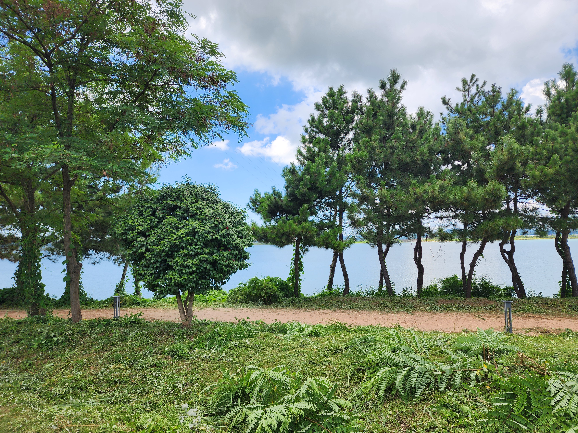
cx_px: 289
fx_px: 384
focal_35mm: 23
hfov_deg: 73.9
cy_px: 216
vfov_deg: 58.9
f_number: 1.8
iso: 12
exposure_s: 1/621
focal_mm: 6.4
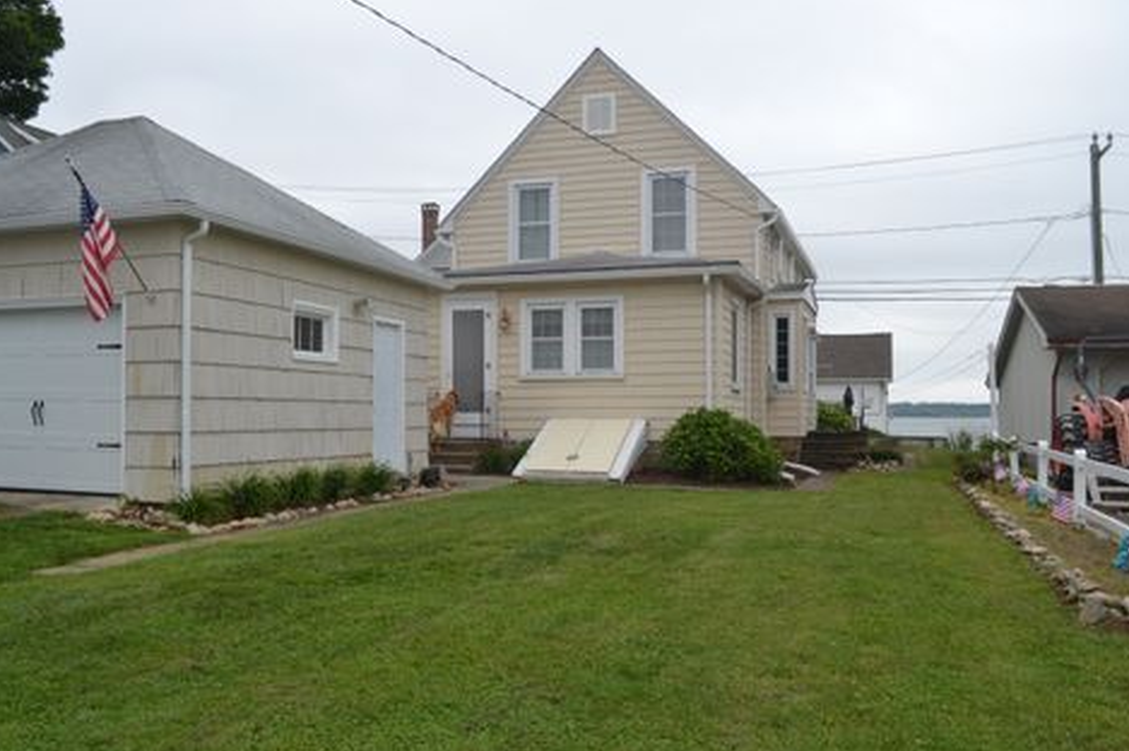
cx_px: 551
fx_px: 1003
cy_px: 391
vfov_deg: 41.1
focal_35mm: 32
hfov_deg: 58.7
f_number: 7.1
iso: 100
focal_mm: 20
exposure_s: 1/200
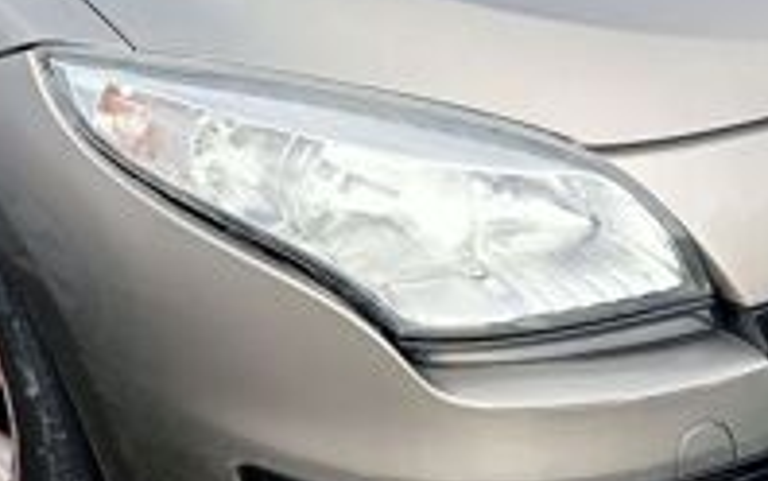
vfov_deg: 17.8
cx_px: 213
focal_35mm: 72
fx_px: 1508
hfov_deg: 28.2
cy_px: 21
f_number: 1.8
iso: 111
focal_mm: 4.04
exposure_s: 1/295
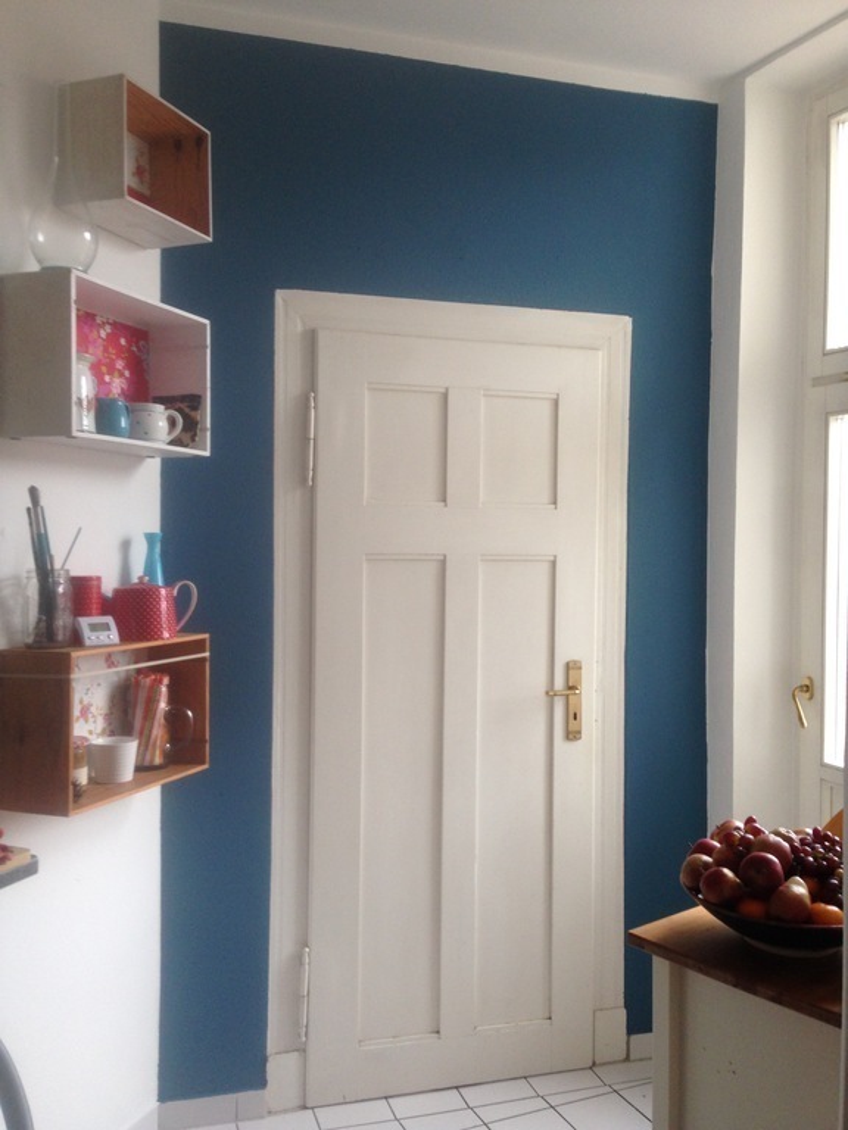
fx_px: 1078
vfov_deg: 55.4
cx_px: 424
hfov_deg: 42.9
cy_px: 565
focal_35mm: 33
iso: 80
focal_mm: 4.12
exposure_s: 1/20
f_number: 2.4
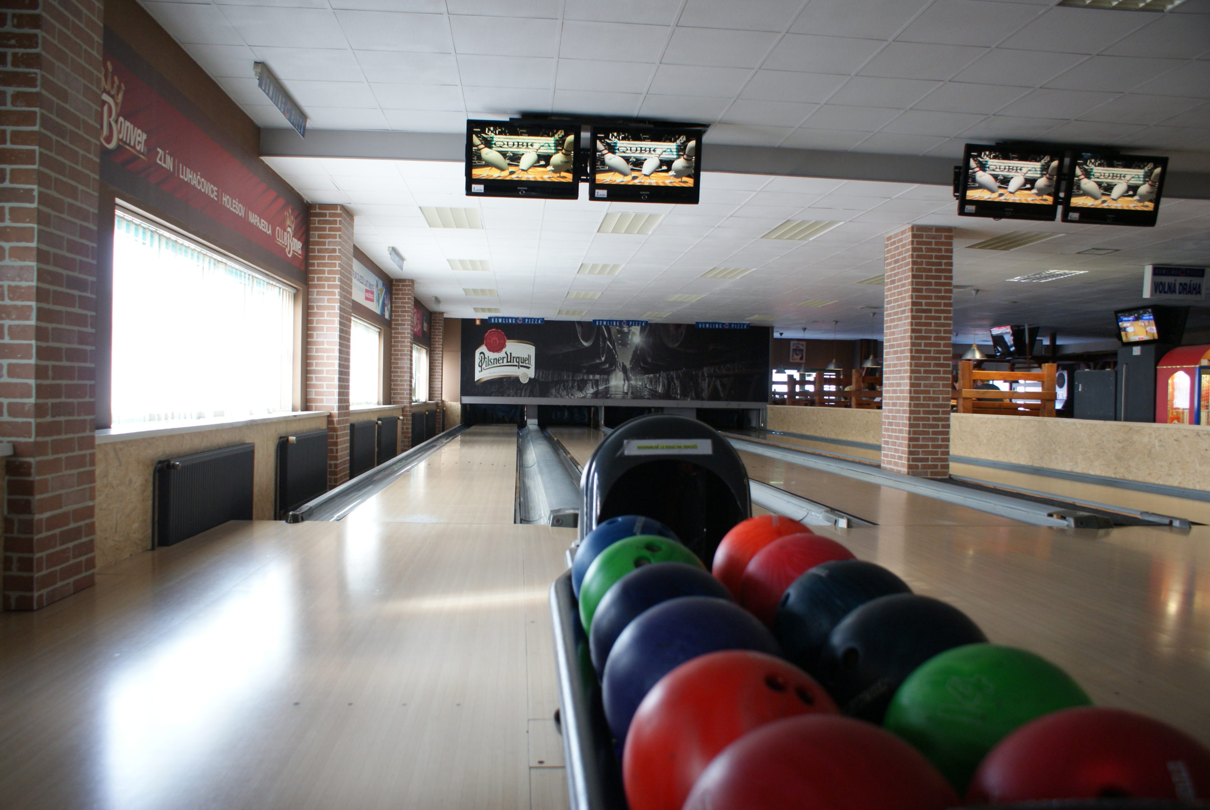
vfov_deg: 43.7
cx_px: 605
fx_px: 1010
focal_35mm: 30
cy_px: 405
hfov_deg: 61.9
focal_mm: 20
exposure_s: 1/30
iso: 400
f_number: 4
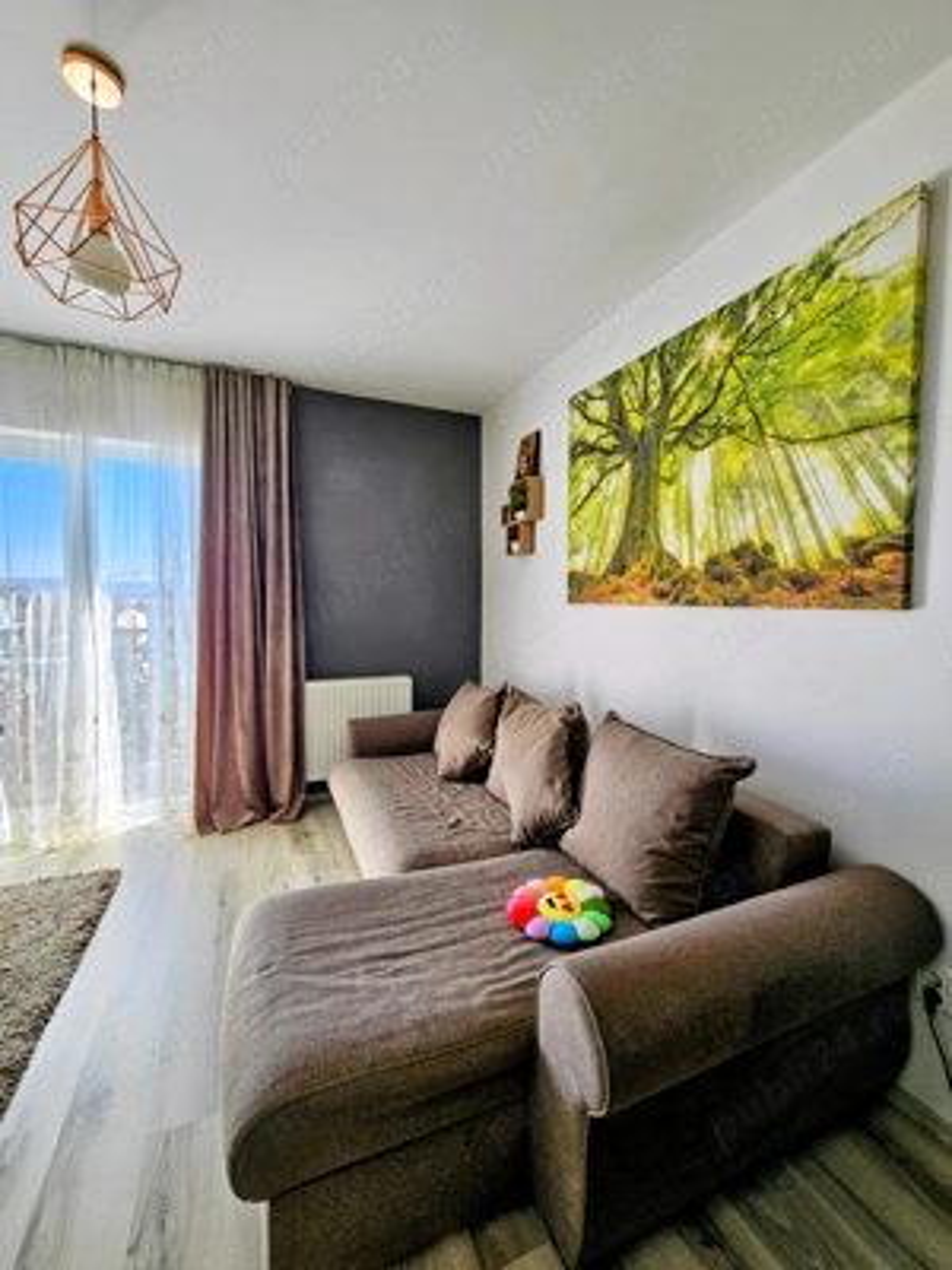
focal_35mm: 13
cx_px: 476
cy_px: 635
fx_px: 477
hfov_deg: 89.9
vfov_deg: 106.2
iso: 50
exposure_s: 1/100
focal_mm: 2.2
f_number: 2.2
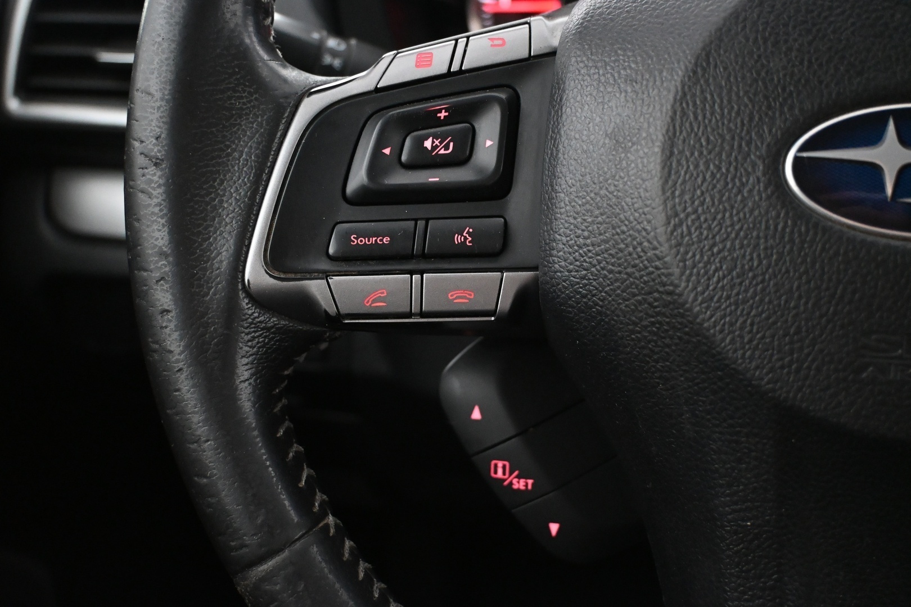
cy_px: 304
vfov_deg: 35.5
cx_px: 456
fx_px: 949
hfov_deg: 51.3
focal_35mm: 38
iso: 5600
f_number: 4.2
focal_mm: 25
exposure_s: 1/40
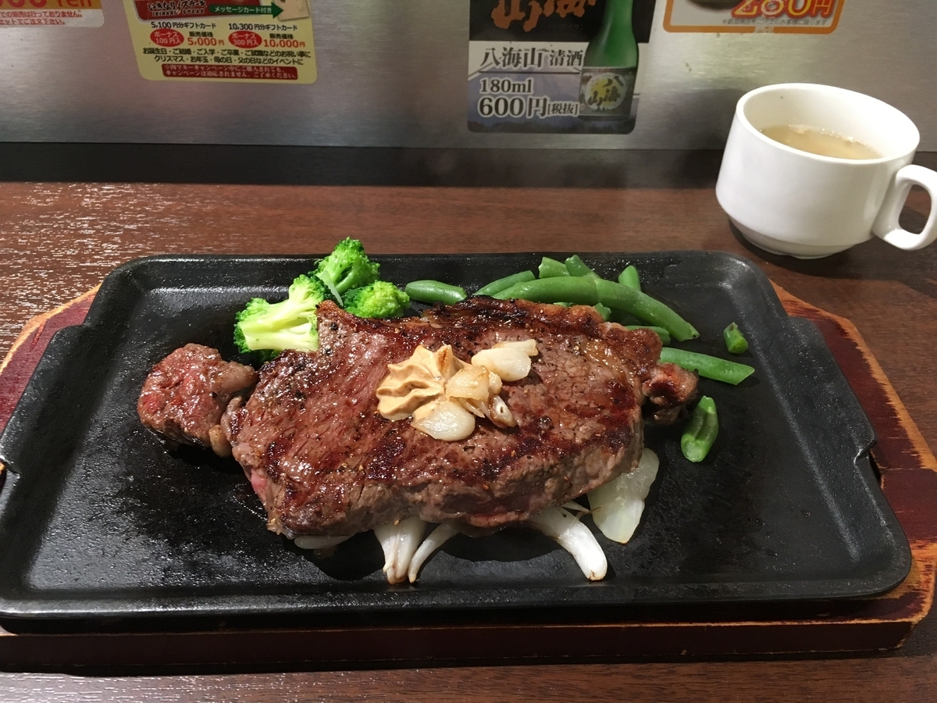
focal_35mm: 29
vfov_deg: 48.2
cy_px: 352
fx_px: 785
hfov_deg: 61.7
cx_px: 468
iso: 125
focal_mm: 4.15
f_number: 2.2
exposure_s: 1/30
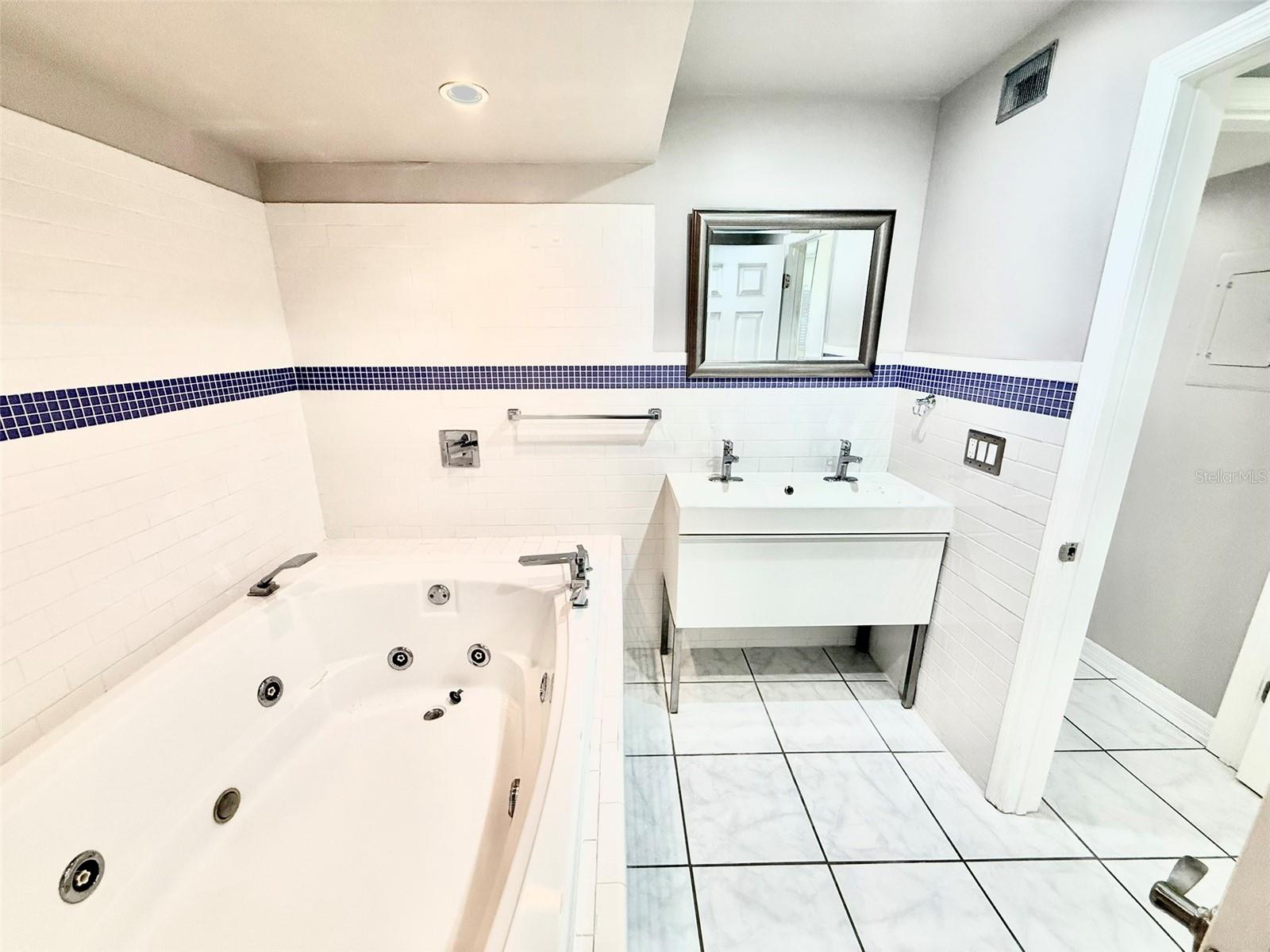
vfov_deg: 85.7
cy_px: 476
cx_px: 635
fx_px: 514
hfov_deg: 102.1
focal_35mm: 14
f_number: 2.2
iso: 160
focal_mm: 2.22
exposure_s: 1/120
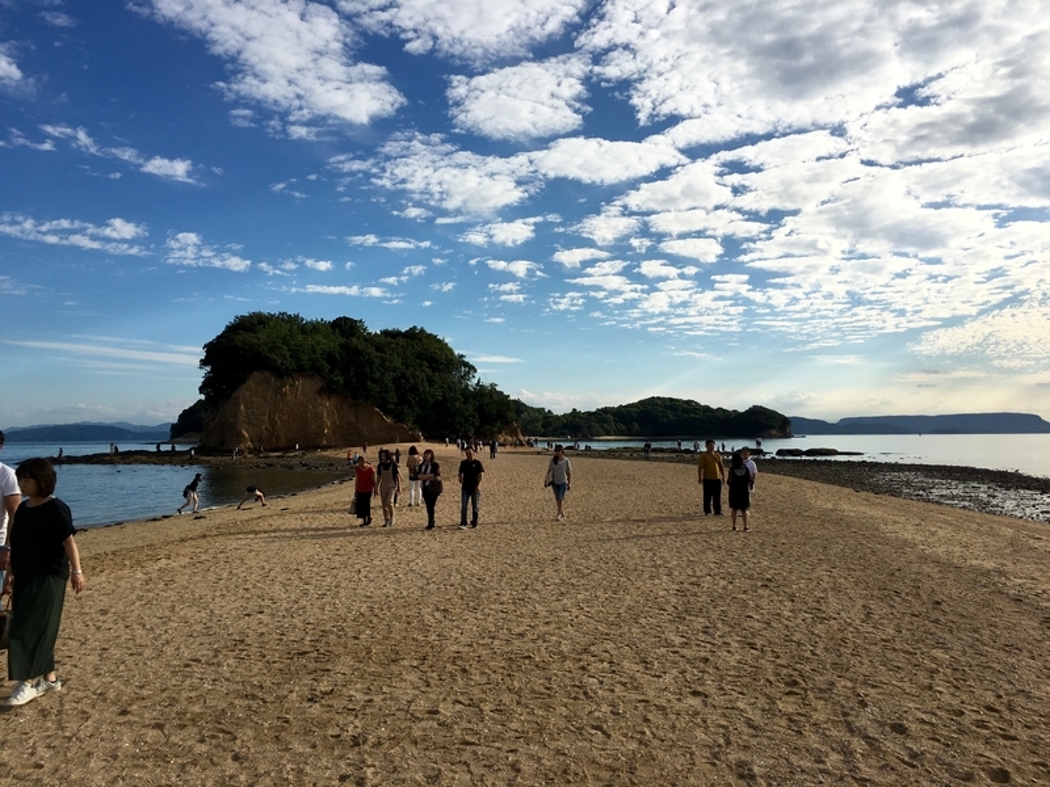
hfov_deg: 61.7
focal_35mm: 29
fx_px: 880
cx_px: 525
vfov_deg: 48.2
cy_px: 394
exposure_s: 1/2481
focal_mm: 4.15
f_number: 2.2
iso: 25
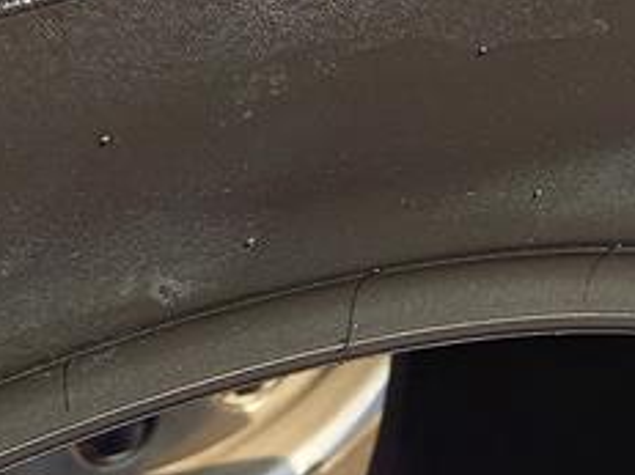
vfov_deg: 12.4
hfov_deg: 17.6
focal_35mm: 111
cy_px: -335
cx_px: 467
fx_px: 2035
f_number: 1.8
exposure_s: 1/132
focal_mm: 4.65
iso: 50
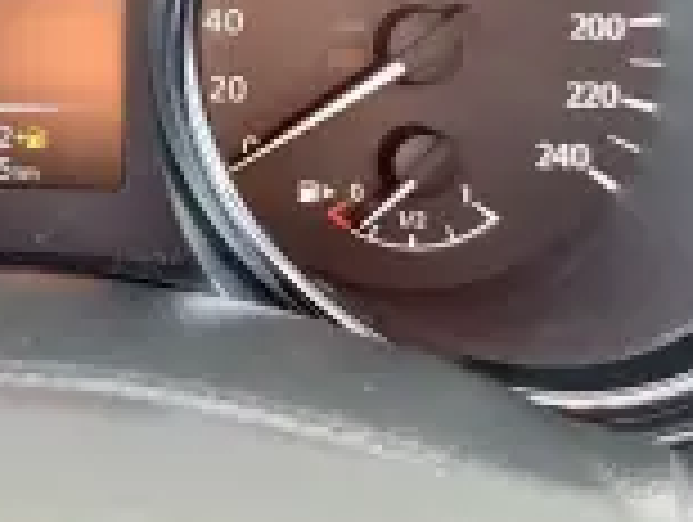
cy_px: -27
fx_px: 1123
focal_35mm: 56
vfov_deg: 24.7
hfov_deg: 31.2
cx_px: -32
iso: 200
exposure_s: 1/121
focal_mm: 6.76
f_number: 1.78
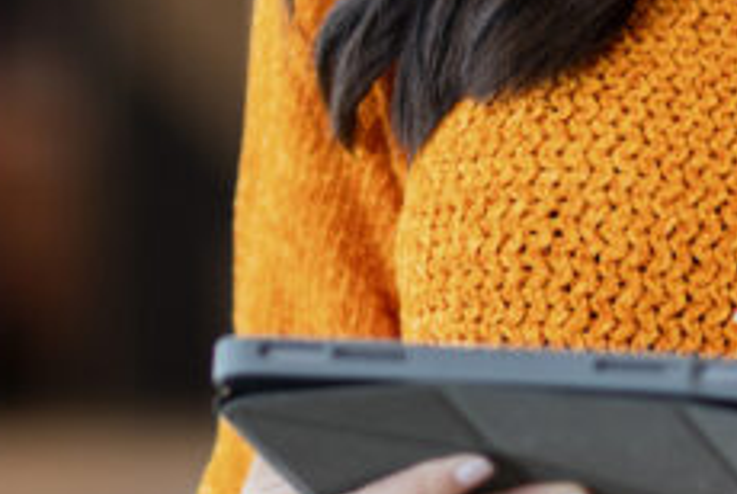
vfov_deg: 3.6
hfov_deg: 5.4
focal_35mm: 378
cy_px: -85
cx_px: 109
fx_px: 7748
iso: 400
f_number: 1.8
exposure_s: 1/250
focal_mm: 85
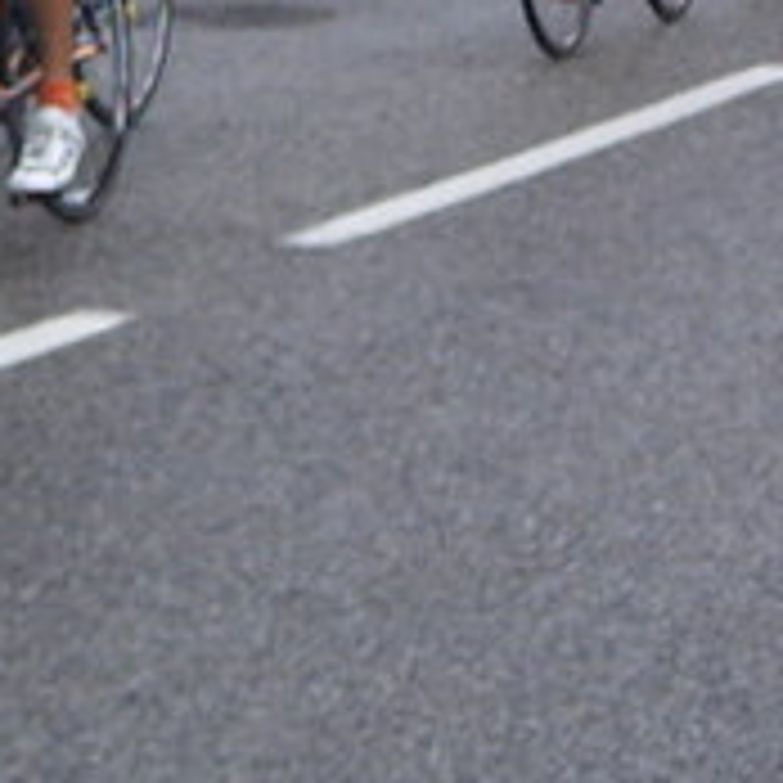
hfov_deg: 7.3
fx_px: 6142
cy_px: 164
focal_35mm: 240
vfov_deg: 7.3
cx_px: -68
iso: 50
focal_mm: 11.3
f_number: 3.5
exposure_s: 1/320
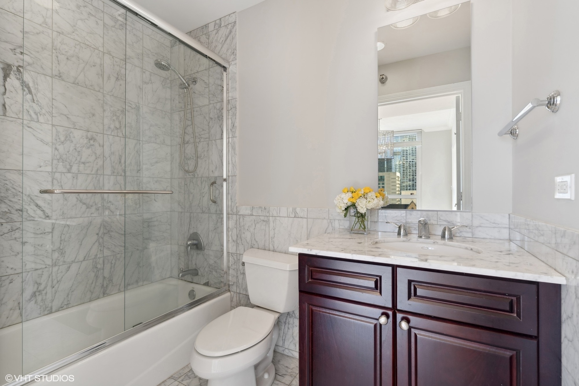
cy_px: 193
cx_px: 290
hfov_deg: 96.7
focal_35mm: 16
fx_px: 257
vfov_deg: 73.7
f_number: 8
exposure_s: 1/3.33
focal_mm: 16
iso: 200
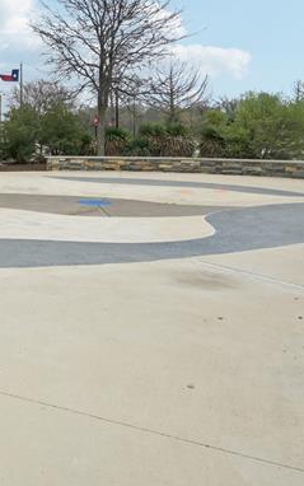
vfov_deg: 47.1
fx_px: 543
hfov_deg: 26.1
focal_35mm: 41
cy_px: 148
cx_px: -104
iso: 250
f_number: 9
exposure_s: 1/320
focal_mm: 15
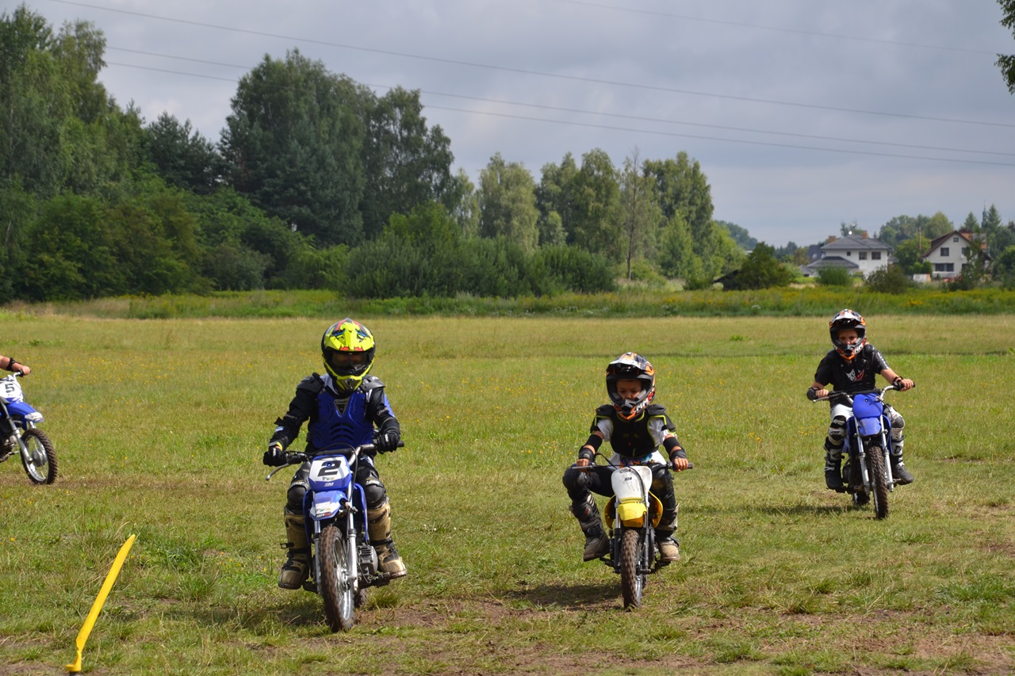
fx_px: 3383
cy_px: 338
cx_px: 508
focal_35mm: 120
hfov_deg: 17.1
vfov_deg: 11.4
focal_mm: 80
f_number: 8
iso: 100
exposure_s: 1/250
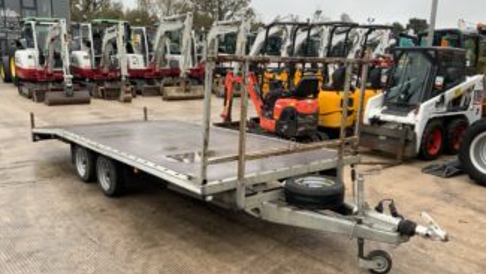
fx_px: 451
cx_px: 259
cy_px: 153
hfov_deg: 56.6
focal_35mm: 35
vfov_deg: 33.7
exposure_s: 1/152
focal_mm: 3
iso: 16
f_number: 1.8
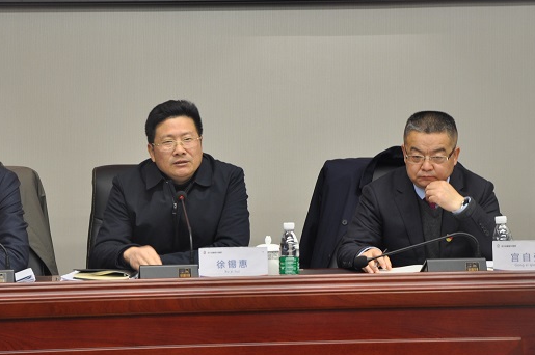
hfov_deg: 19.5
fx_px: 1555
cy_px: 161
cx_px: 189
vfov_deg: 13.0
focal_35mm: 105
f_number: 4.8
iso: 360
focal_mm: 45
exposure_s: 1/30
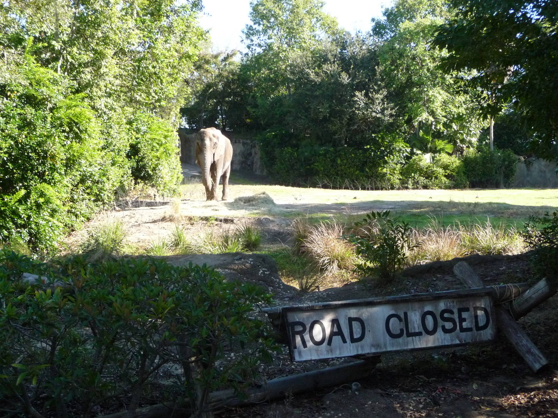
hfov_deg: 39.7
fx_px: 774
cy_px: 209
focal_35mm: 48
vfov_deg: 30.3
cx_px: 279
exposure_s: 1/400
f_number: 4.2
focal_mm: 8
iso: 400
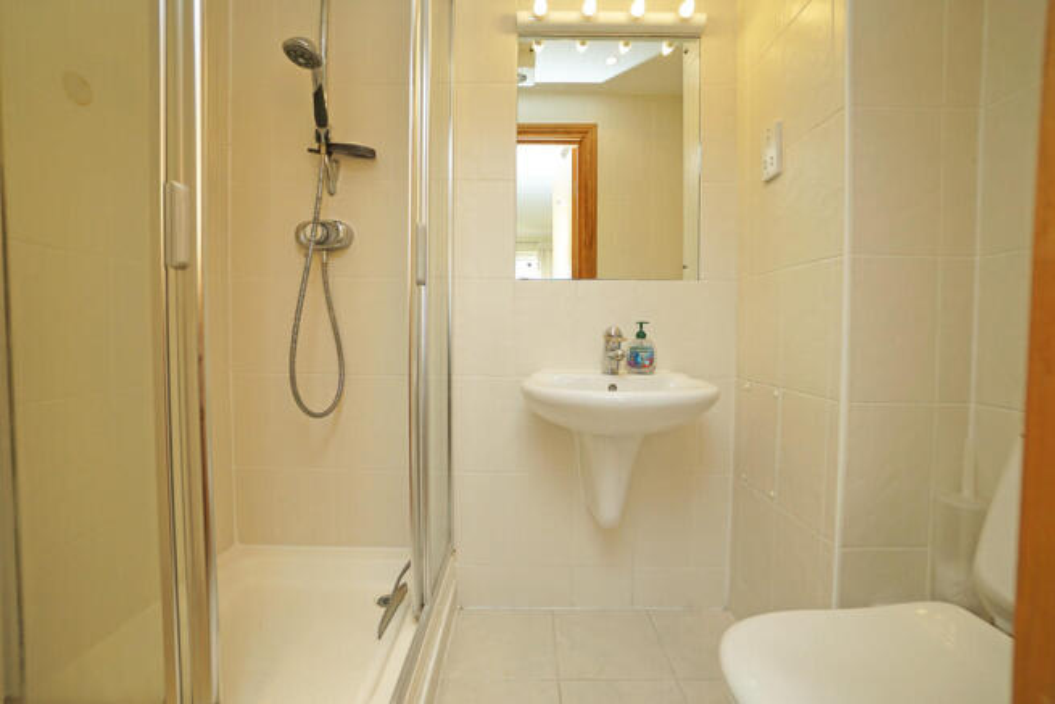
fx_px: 440
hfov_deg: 100.4
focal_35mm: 15
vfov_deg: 77.4
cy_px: 352
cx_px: 528
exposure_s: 1/160
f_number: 4
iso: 200
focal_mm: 10
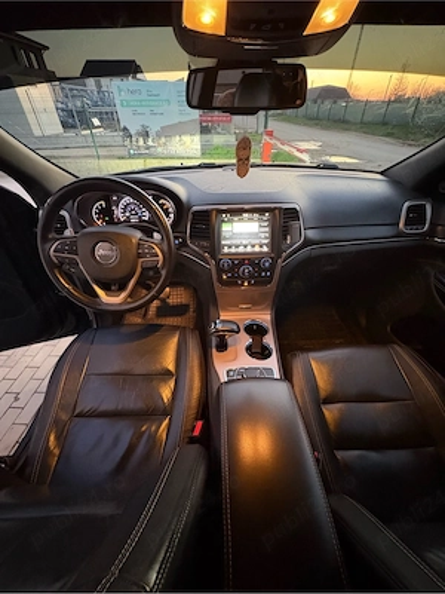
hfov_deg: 85.7
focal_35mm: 14
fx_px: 240
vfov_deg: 102.1
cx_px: 222
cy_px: 297
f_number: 2.2
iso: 1000
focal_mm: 2.22
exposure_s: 1/30
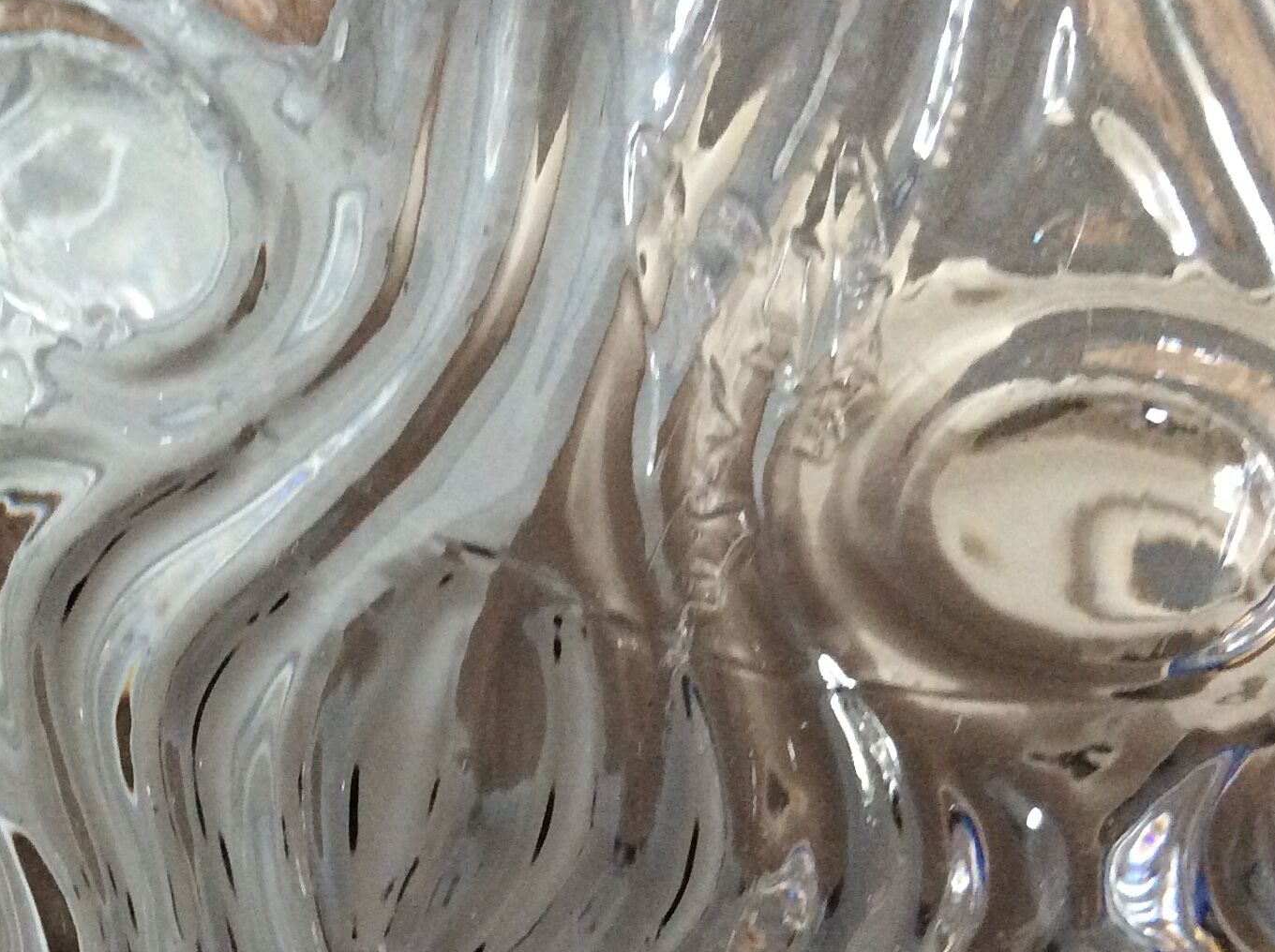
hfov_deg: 31.4
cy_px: 750
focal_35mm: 61
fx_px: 2244
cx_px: 404
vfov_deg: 23.6
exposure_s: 1/25
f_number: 2.4
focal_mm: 3.3
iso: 250
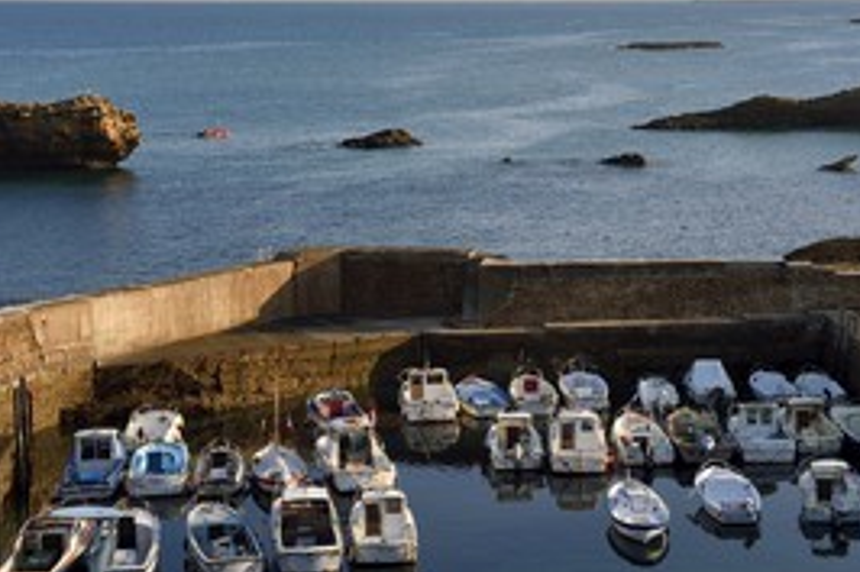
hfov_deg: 25.6
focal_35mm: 79
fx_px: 1886
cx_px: 572
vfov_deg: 17.2
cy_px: 187
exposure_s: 1/160
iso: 200
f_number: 13
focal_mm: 50
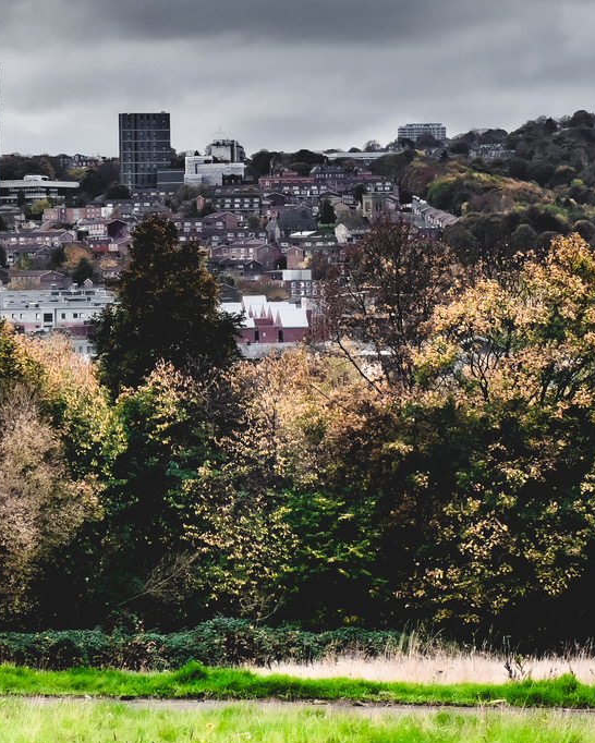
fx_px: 3102
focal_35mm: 141
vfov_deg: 13.6
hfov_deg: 10.9
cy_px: 253
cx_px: 372
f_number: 2.8
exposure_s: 1/280
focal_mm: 9
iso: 32
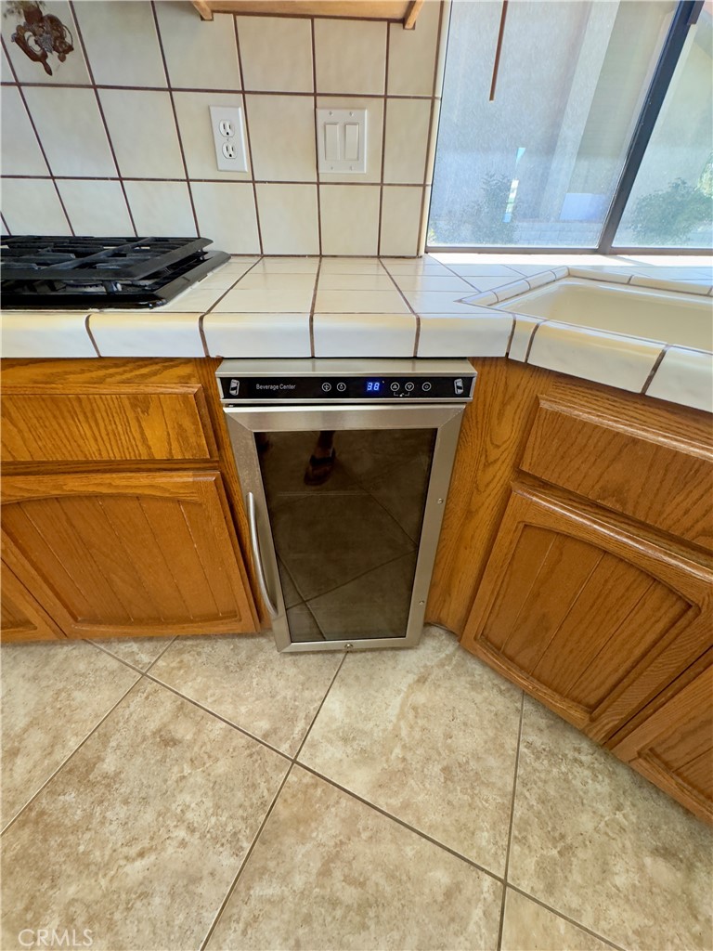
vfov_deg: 102.1
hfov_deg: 85.7
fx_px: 384
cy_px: 476
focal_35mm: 14
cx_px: 356
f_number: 2.2
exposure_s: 1/120
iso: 320
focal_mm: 2.22
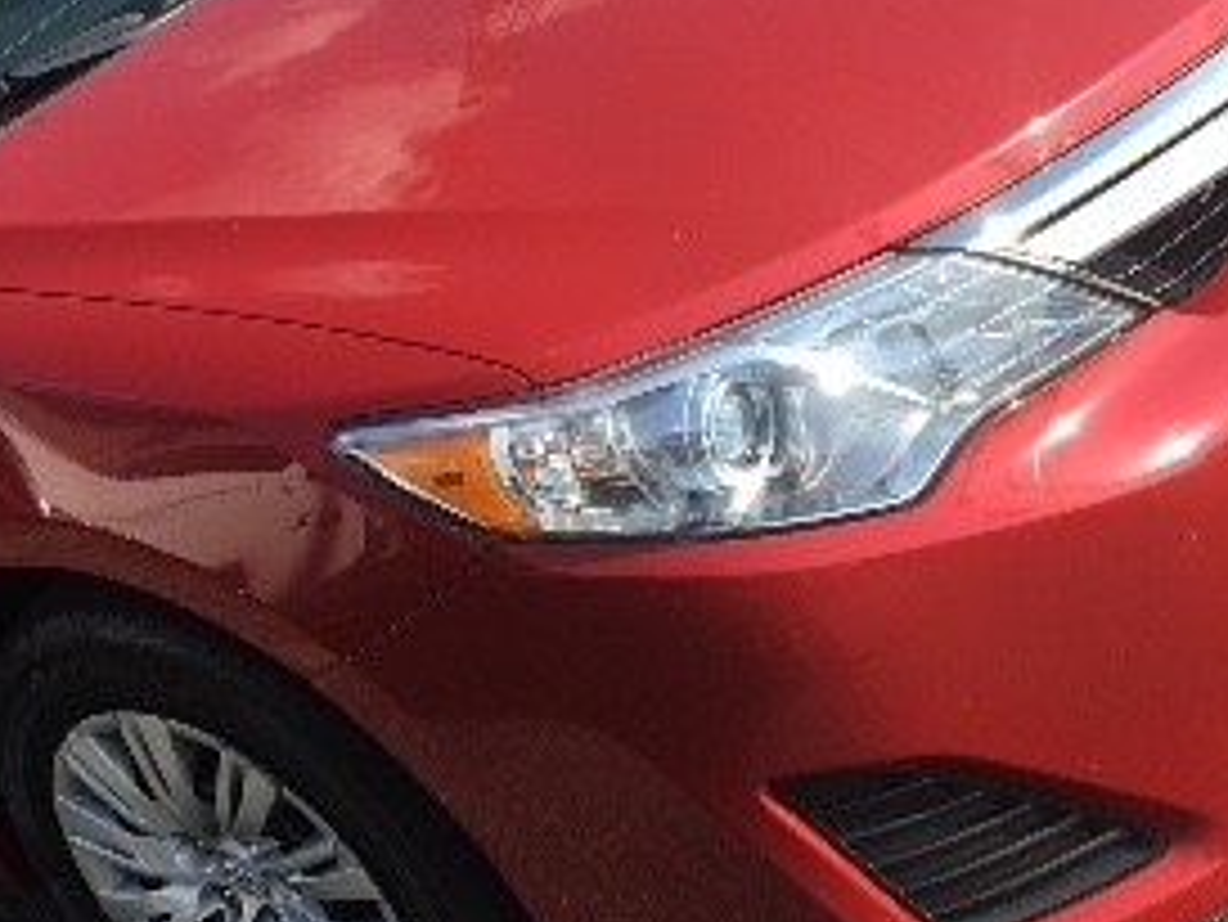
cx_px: 166
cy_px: 180
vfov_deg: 21.4
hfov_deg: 27.7
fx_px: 2413
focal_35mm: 68
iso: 25
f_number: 2.2
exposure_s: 1/1183
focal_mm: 4.15
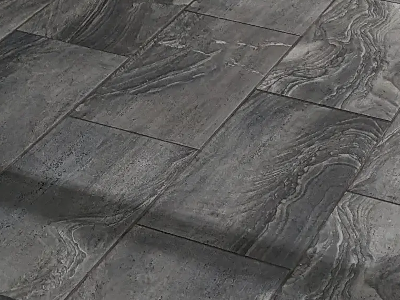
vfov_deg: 10.7
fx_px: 1491
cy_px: -267
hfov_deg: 15.2
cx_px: 108
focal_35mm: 129
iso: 93
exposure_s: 1/60
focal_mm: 6.81
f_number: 1.85
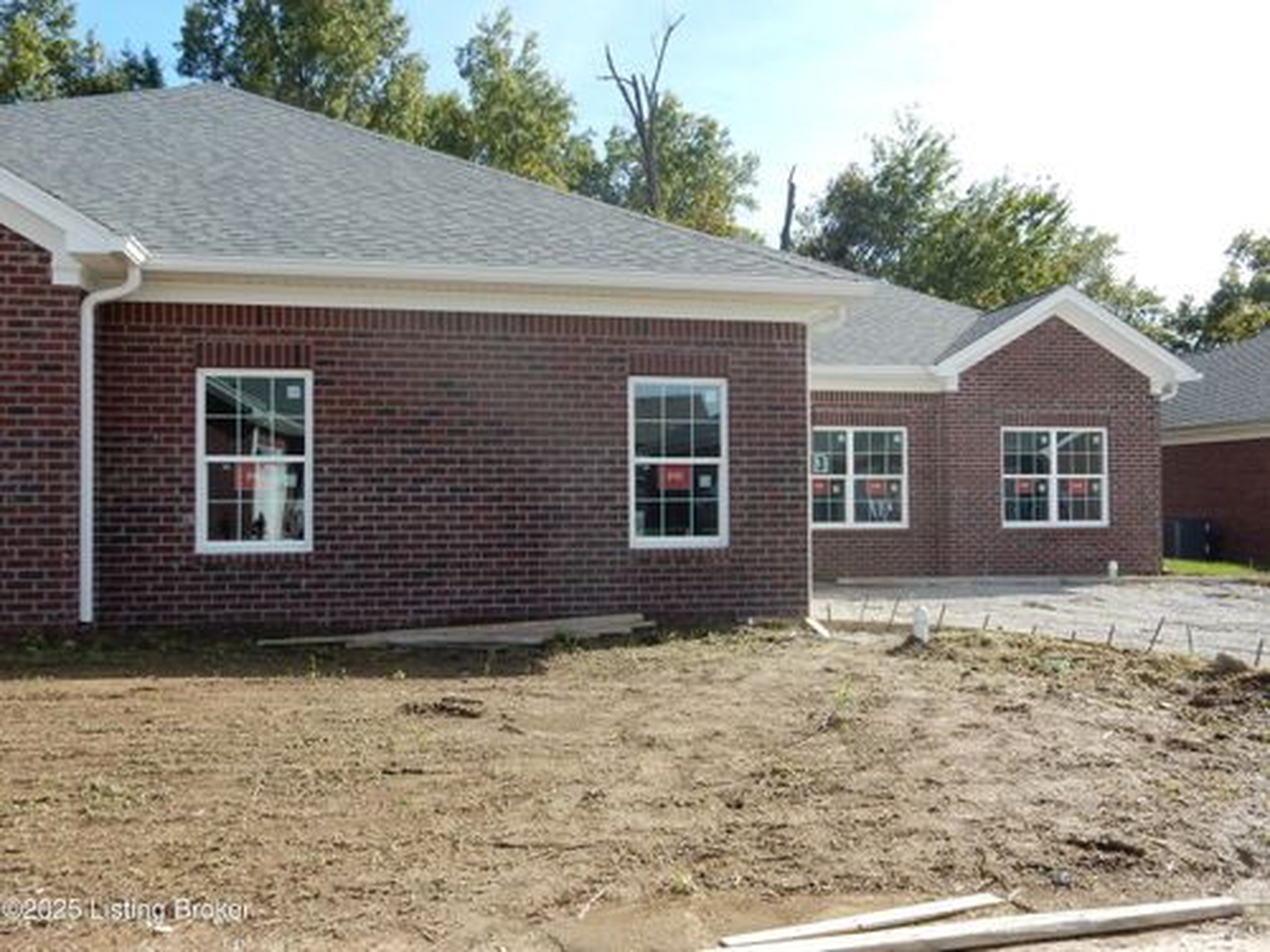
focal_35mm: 30
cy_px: 476
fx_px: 1101
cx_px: 635
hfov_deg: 60.0
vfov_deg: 46.8
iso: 125
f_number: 4
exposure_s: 1/640
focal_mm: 5.4
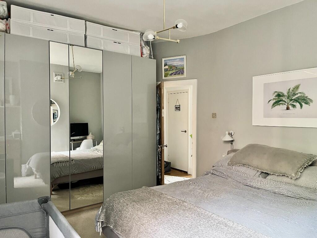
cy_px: 119
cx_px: 158
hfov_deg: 67.3
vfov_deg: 53.1
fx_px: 238
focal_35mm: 26
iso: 500
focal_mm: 5.1
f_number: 1.6
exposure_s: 1/43
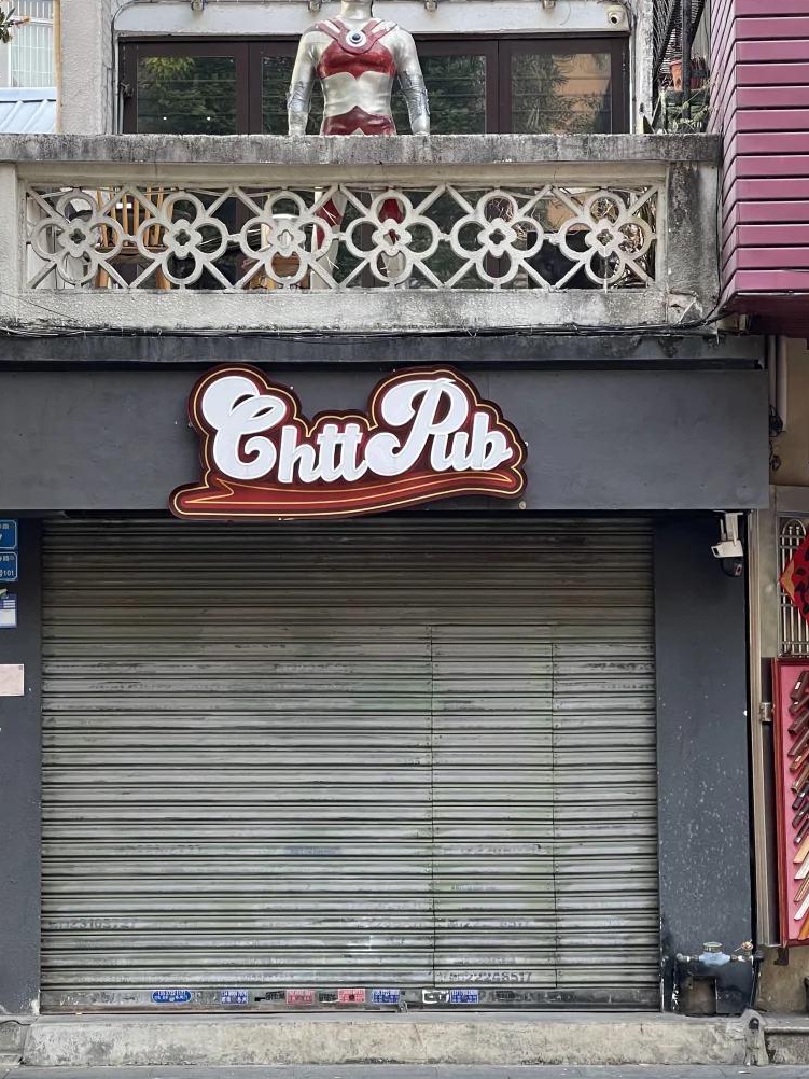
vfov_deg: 21.3
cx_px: 341
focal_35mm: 92
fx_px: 2868
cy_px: 510
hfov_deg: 16.0
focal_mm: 7.5
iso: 50
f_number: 2.2
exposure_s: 1/99
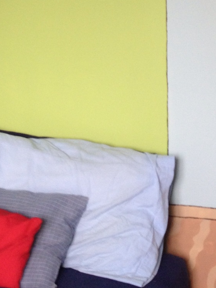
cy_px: 59
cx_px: 150
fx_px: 799
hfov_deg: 15.4
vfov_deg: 20.2
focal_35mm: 96
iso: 80
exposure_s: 1/20
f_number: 2.4
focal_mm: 4.28
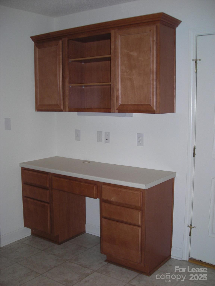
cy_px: 143
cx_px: 108
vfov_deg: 49.0
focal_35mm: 38
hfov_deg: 37.7
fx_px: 315
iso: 102
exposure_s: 1/60
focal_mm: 6.3
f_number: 3.2
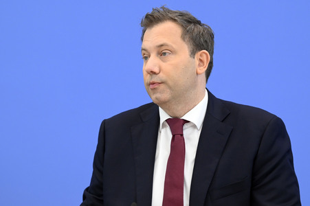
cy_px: 103
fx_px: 878
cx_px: 155
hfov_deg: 20.0
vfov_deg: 13.4
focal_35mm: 102
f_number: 5.6
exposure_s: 1/500
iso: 4000
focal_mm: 102
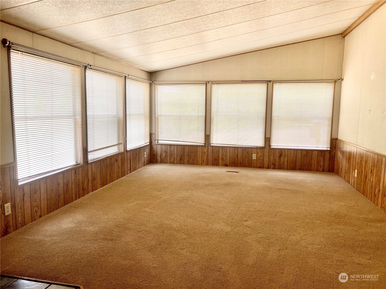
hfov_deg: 67.3
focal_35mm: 26
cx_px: 193
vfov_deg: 53.1
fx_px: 290
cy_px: 144
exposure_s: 1/230
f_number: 1.5
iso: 40
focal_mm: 5.7
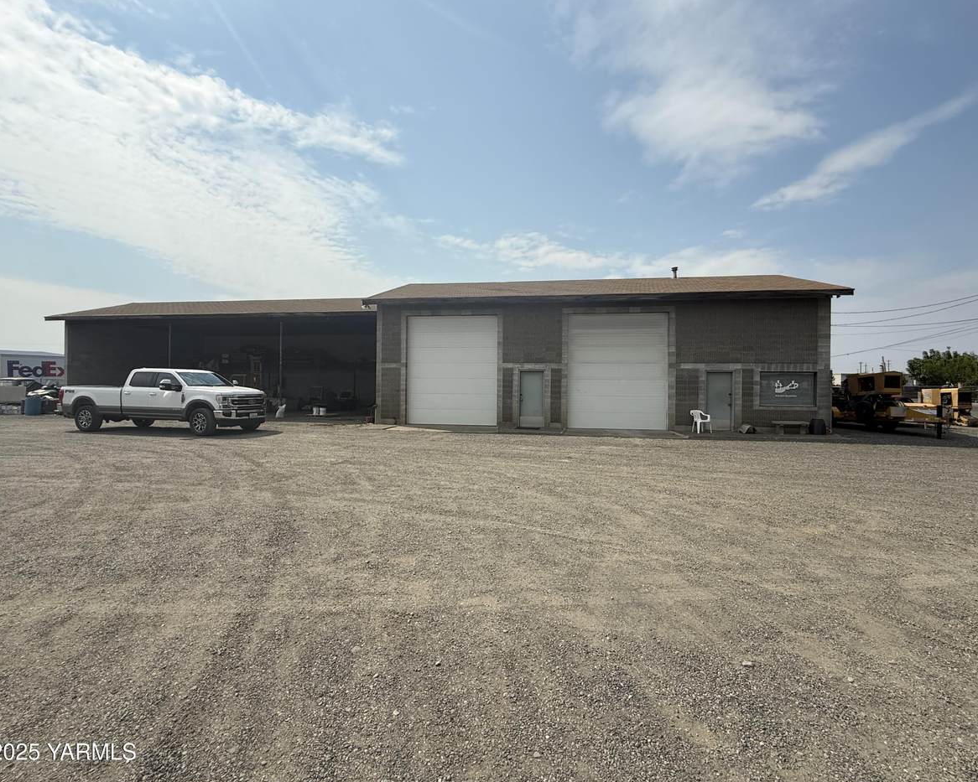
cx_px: 508
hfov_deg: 96.7
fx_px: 434
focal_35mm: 15
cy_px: 386
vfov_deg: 84.0
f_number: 2.2
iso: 50
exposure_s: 1/3125
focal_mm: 2.22
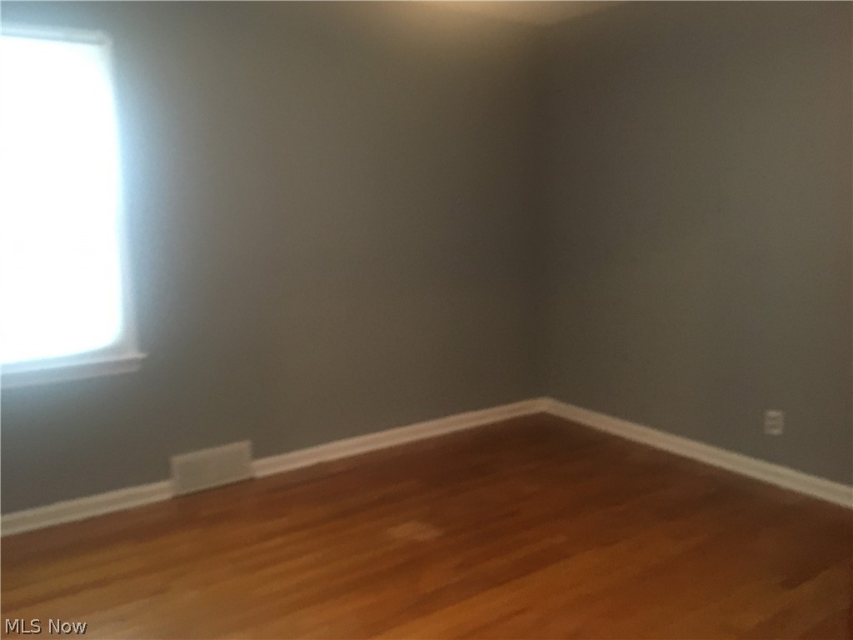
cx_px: 426
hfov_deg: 61.7
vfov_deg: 48.2
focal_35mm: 29
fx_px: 715
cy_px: 320
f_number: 2.2
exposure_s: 1/25
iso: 200
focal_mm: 4.15
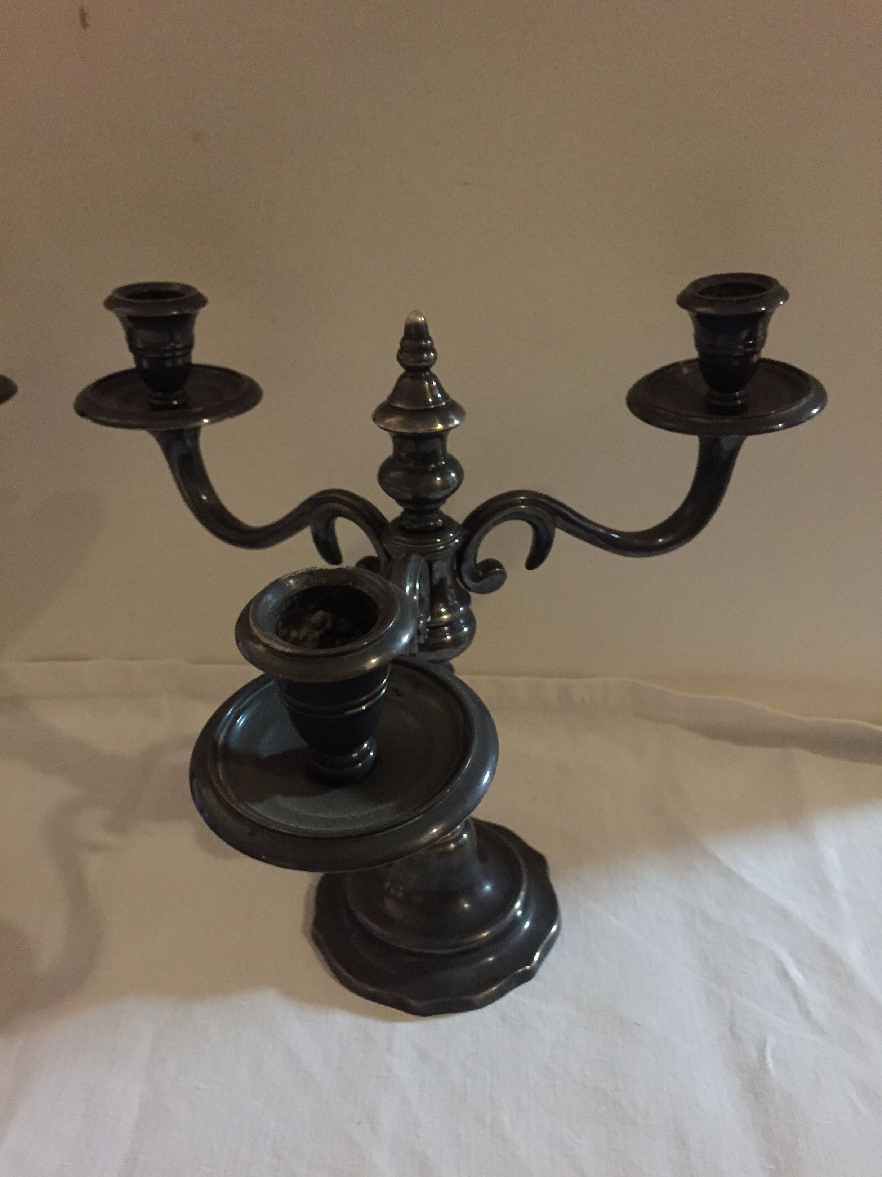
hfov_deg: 48.2
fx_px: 985
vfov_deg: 61.7
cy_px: 588
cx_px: 441
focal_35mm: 29
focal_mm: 4.15
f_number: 2.2
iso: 500
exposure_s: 1/17
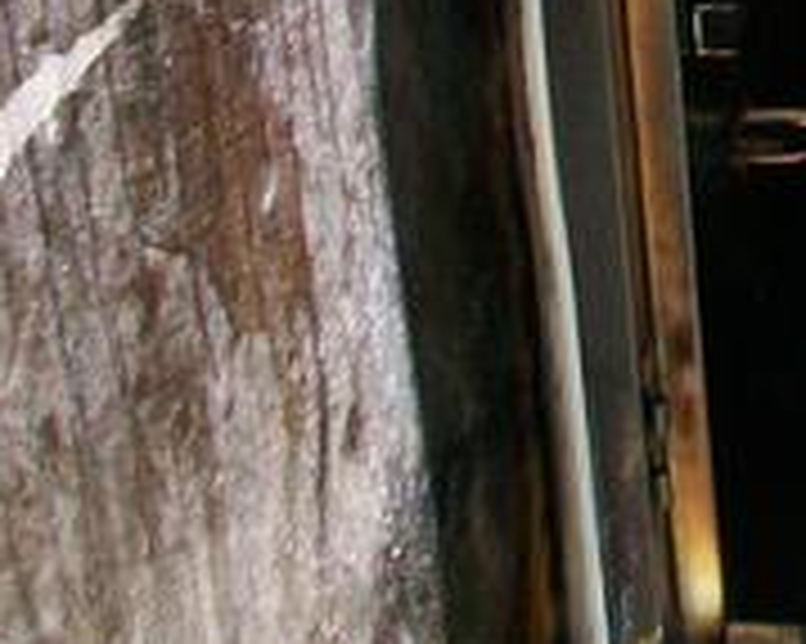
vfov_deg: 9.0
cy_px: -808
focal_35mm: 157
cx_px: 1297
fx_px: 3743
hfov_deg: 11.6
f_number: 2.8
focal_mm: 5.7
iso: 64
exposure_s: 1/80
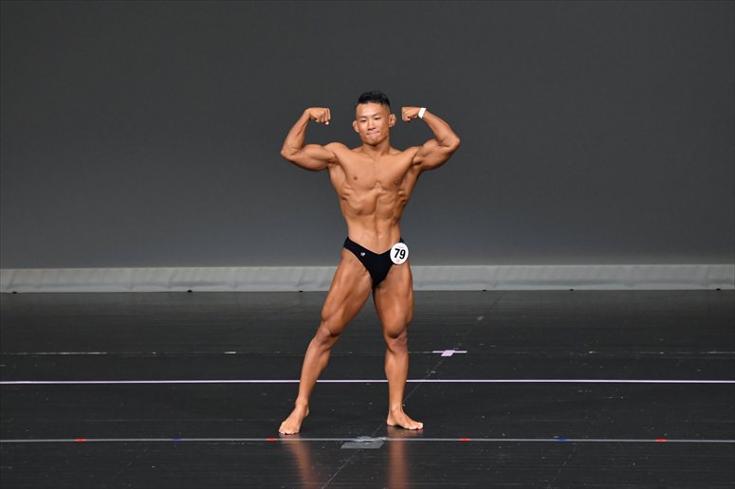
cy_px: 244
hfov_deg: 6.5
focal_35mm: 315
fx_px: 6428
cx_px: 368
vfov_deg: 4.4
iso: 4000
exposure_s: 1/400
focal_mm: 210
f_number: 5.6
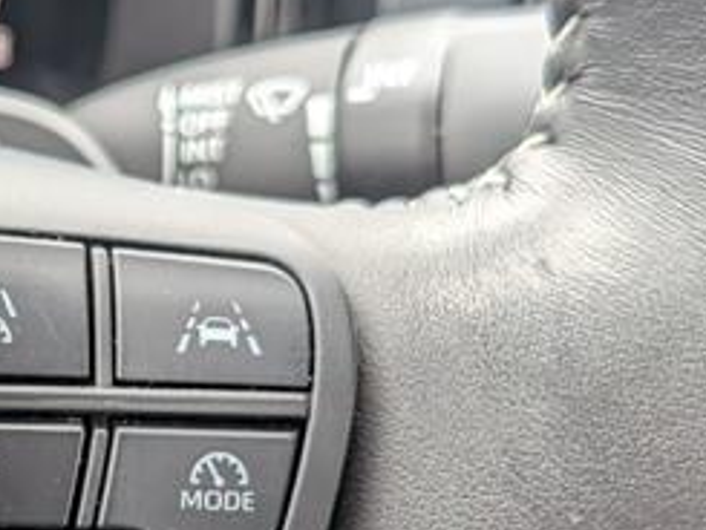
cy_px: 639
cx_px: -104
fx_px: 2612
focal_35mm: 128
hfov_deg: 15.0
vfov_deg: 11.4
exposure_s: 1/161
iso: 201
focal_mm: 6.9
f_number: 1.68
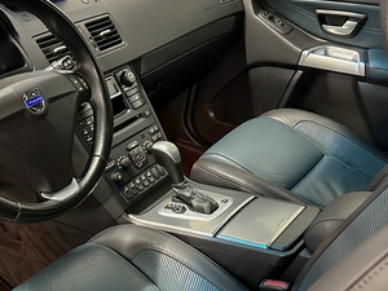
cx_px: 123
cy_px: 191
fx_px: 583
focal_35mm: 52
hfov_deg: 36.4
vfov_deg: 27.9
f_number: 1.78
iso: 800
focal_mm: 6.86
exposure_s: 1/25
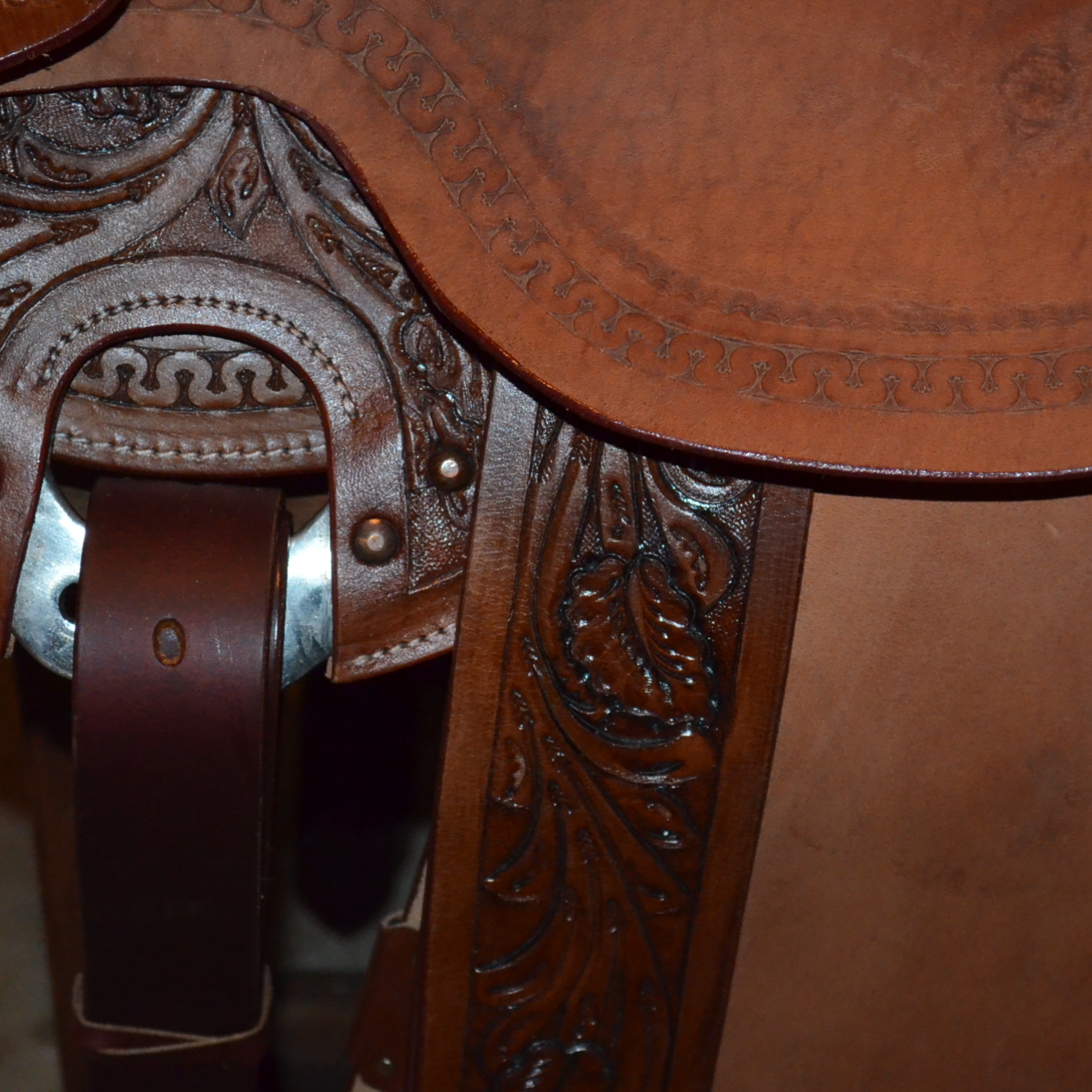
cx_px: 727
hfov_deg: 16.4
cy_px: 621
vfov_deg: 16.4
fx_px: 3783
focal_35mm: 106
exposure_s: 1/60
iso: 3200
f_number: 5.6
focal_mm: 48
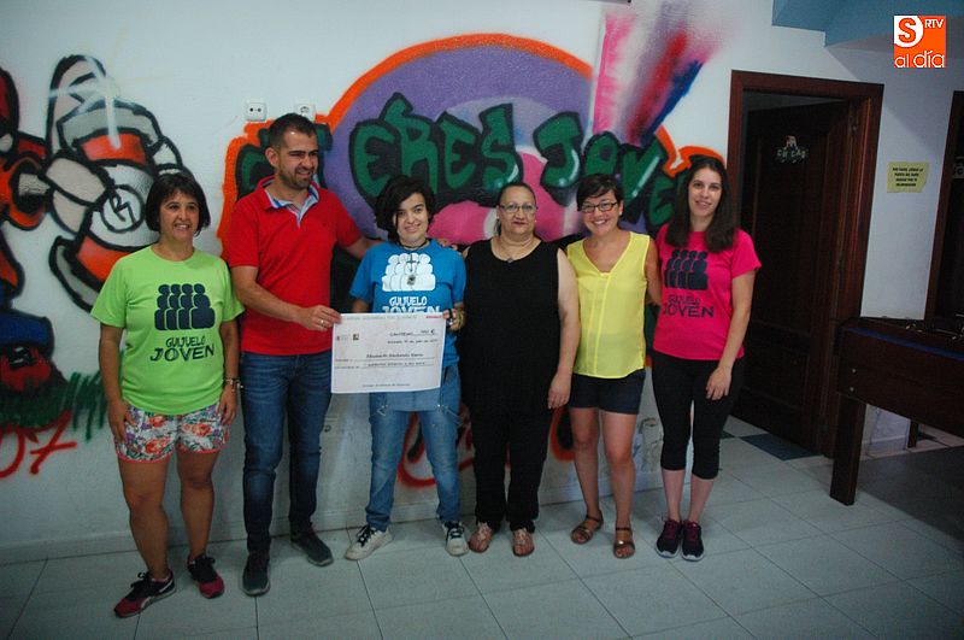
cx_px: 482
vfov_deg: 47.8
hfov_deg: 67.5
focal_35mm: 27
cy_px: 320
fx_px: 722
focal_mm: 18
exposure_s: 1/50
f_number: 3.5
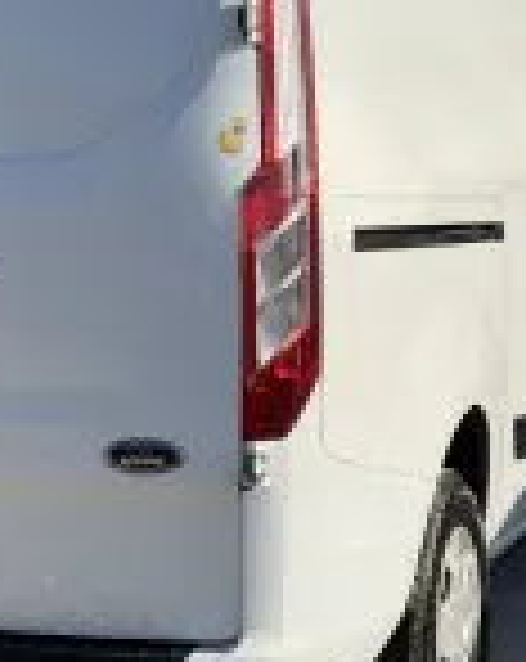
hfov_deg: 13.3
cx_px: 94
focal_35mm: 115
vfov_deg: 16.7
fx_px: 2245
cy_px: 320
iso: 64
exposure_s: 1/6536
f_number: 1.78
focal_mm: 6.76
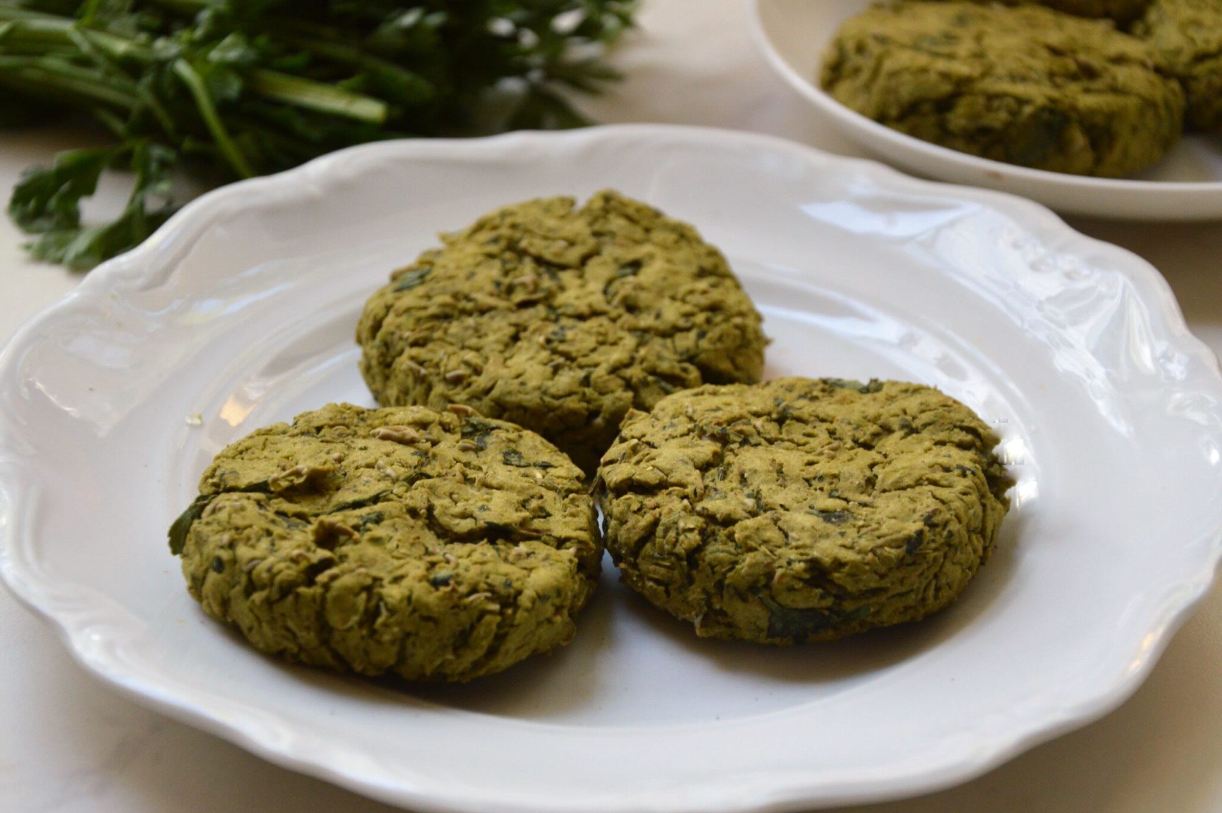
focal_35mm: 99
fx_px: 3358
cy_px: 406
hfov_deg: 20.6
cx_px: 611
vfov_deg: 13.8
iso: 800
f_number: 5.3
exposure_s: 1/60
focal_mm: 66
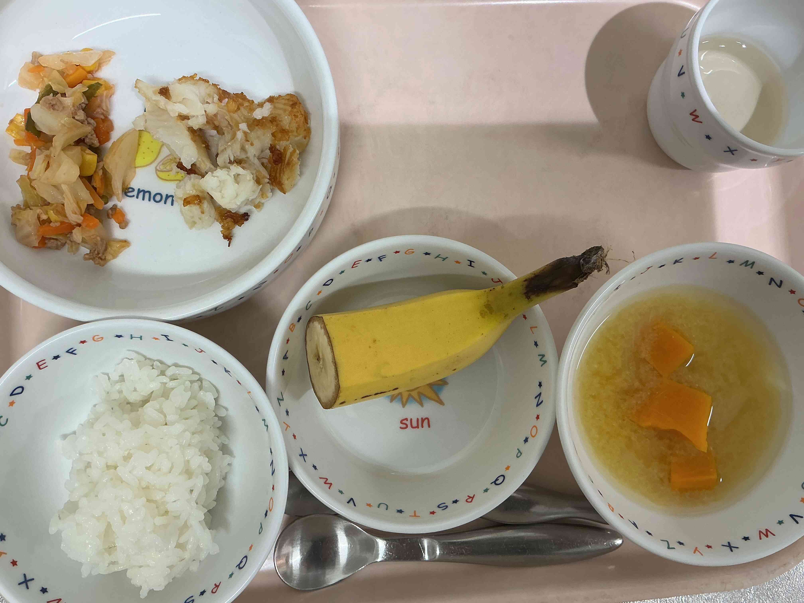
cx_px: 402
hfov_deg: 61.7
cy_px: 302
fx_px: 674
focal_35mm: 29
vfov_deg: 48.2
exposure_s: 1/60
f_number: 1.8
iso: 32
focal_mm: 3
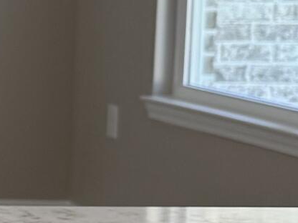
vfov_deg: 8.6
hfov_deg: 9.5
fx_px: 1489
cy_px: 61
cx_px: -528
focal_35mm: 173
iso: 160
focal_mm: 6.76
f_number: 1.78
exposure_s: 1/120
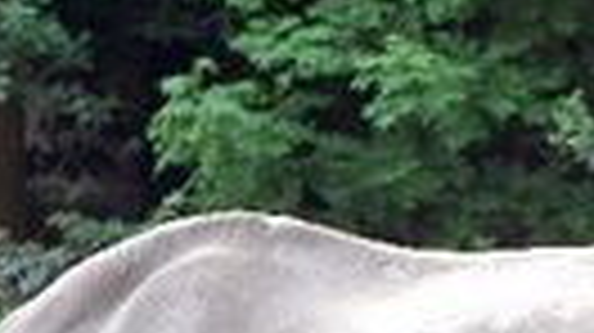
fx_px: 8168
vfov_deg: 2.3
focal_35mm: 519
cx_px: 459
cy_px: 716
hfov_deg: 4.2
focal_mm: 85
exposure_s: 1/60
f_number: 8
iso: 400
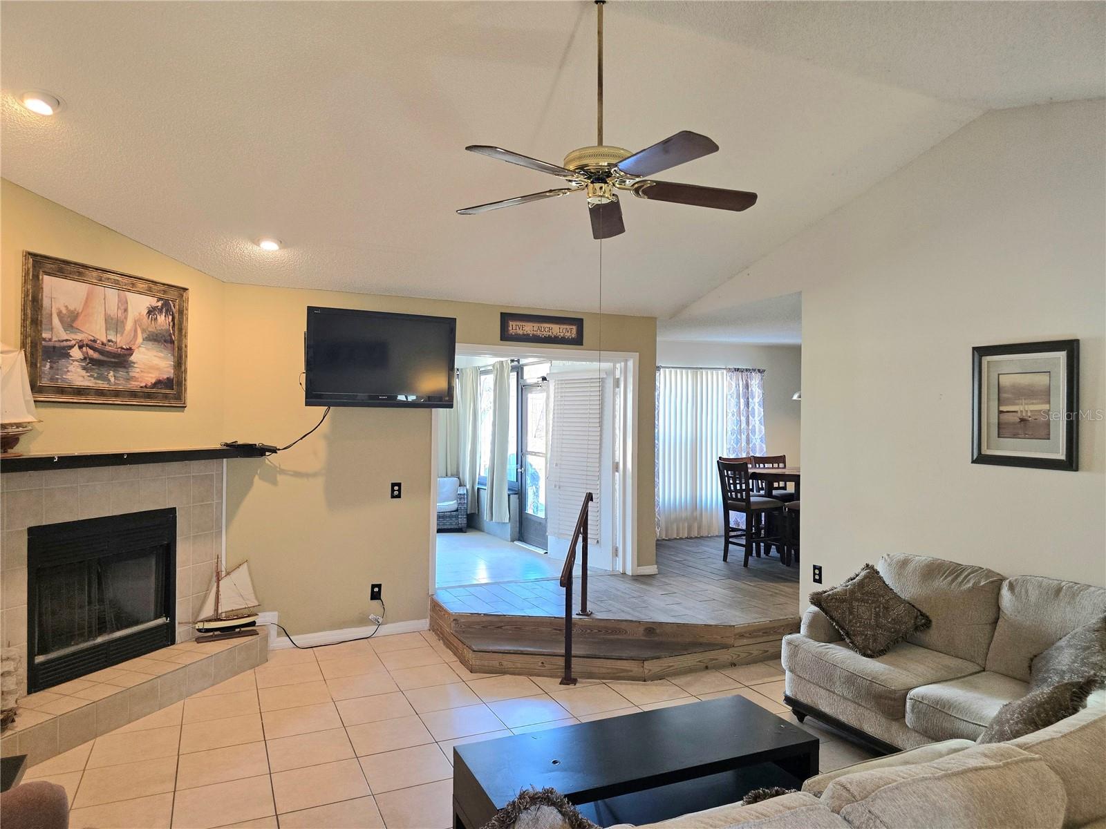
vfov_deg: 58.9
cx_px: 553
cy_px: 414
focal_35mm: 23
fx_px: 735
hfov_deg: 73.9
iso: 320
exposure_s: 1/120
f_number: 1.7
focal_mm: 6.3
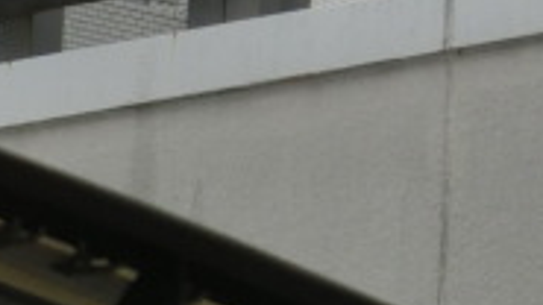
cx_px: -267
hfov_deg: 1.7
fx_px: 18456
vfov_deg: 0.9
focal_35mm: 1282
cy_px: -290
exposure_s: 1/320
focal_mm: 60.7
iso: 320
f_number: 5.7
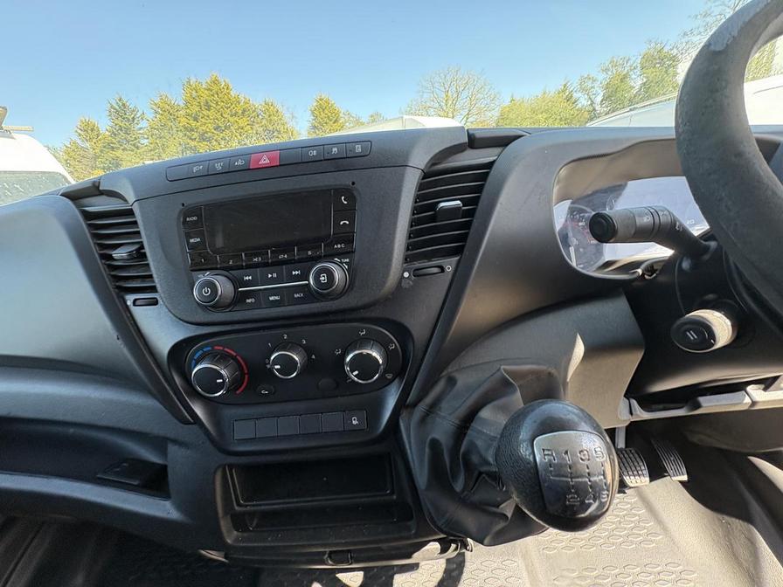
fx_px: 317
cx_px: 392
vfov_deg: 85.7
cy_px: 294
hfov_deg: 102.1
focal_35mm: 14
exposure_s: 1/99
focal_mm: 2.22
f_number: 2.2
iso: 160
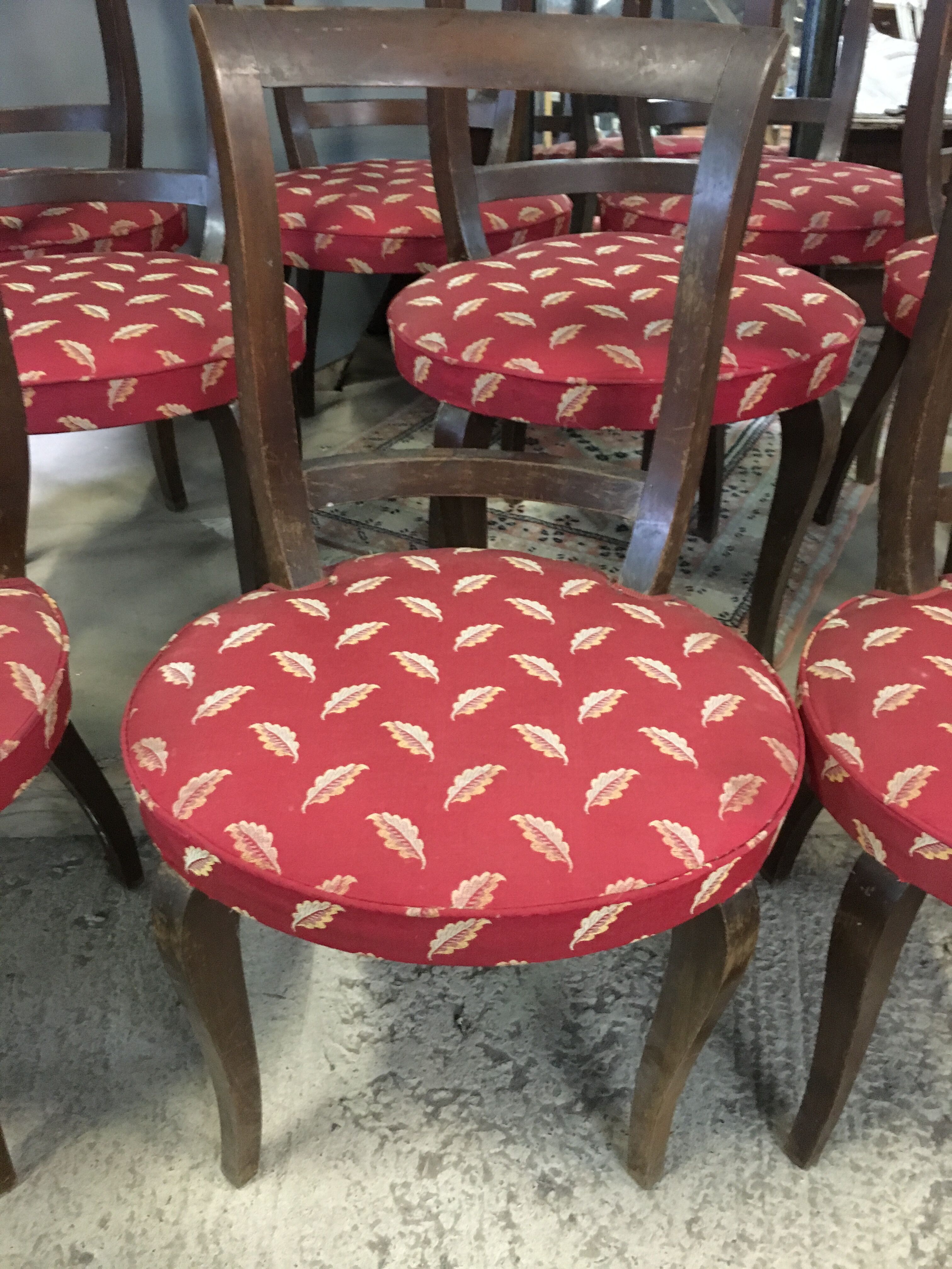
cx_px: 476
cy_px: 634
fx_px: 1063
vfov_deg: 61.7
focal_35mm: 29
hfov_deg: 48.2
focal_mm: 4.15
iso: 400
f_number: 2.2
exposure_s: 1/17
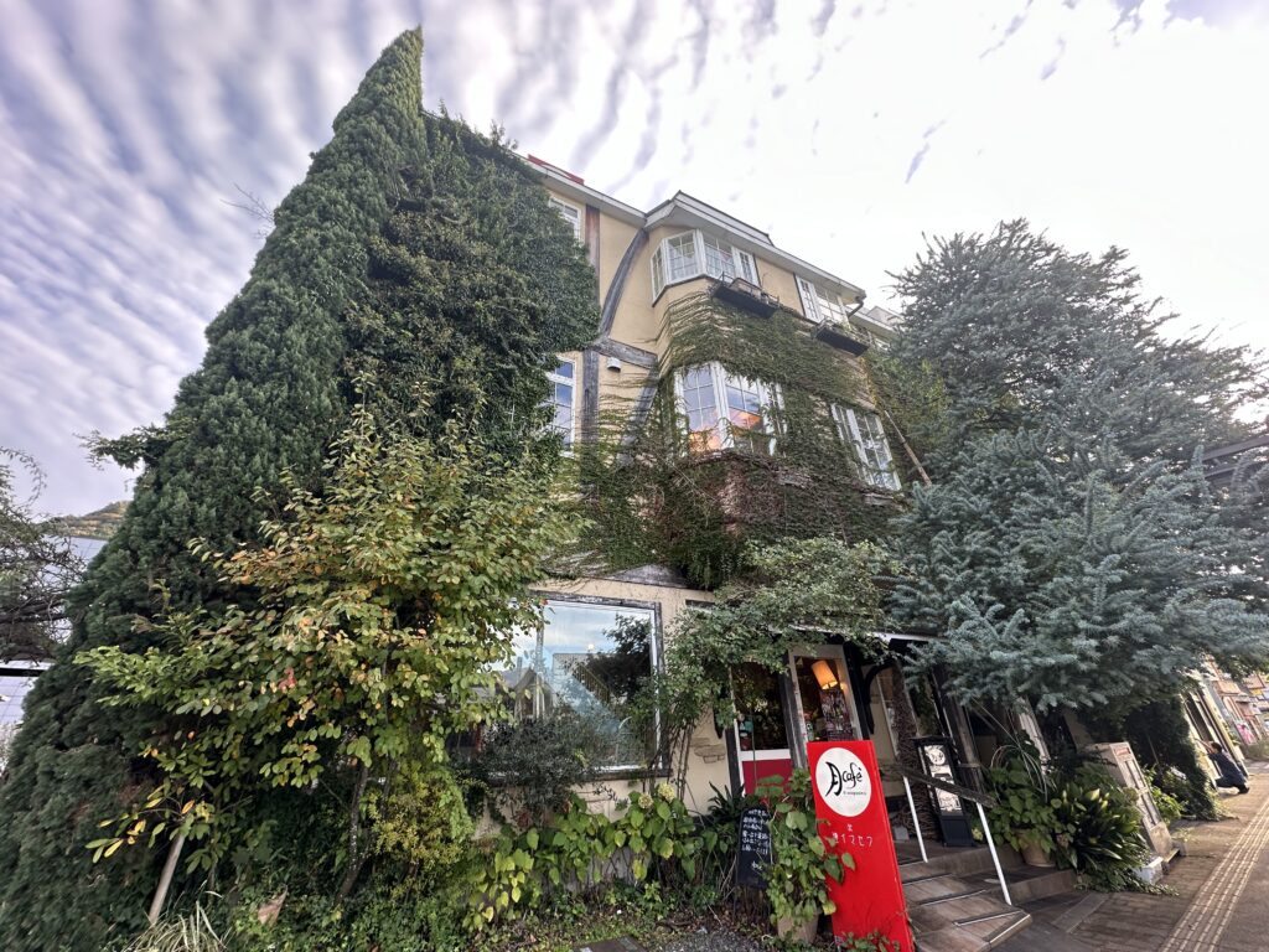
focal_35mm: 14
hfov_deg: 102.1
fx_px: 513
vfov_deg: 85.7
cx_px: 634
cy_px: 476
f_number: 2.2
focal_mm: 2.22
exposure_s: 1/99
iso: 40
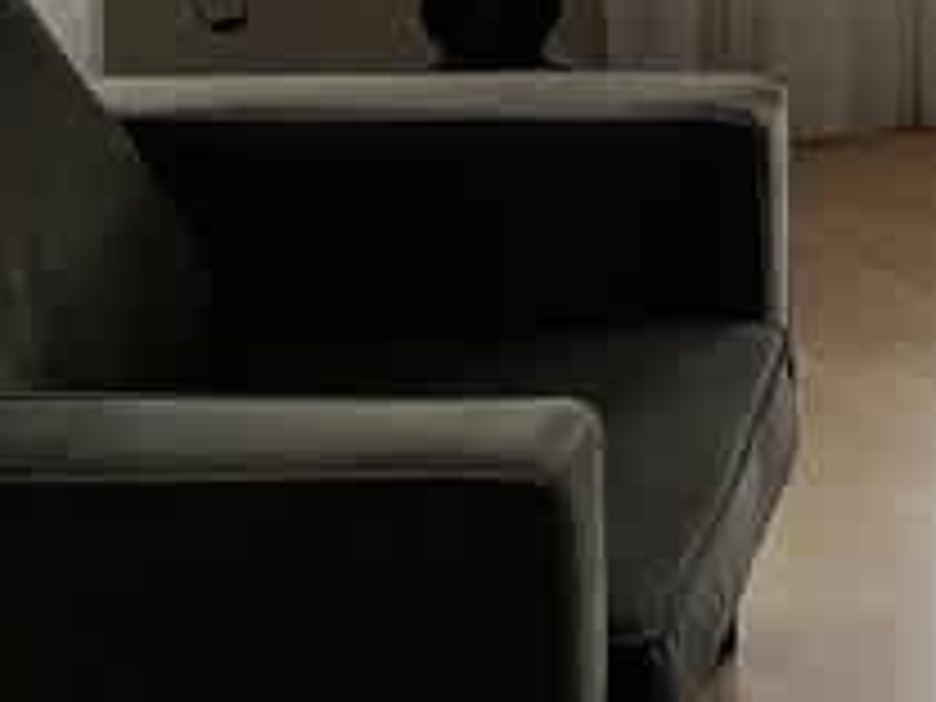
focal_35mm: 100
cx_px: 1616
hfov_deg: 16.8
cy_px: -468
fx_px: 2704
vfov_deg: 13.6
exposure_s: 1/50
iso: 125
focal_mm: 5.1
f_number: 1.6
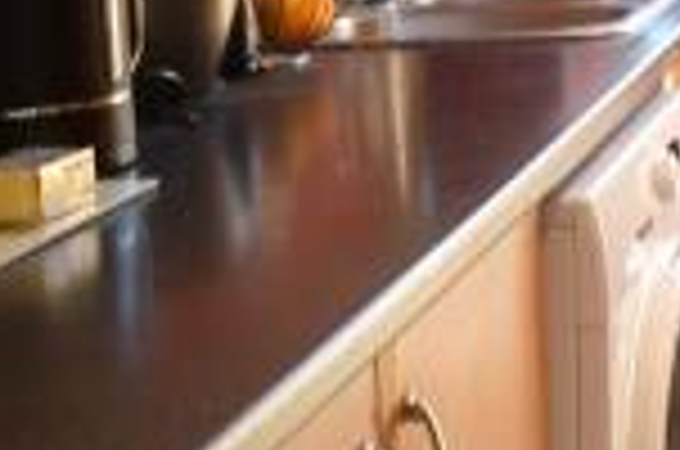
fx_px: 1923
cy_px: -263
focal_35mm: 102
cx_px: 1342
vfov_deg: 12.6
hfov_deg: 15.9
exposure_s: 1/8
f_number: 8
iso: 125
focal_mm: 10
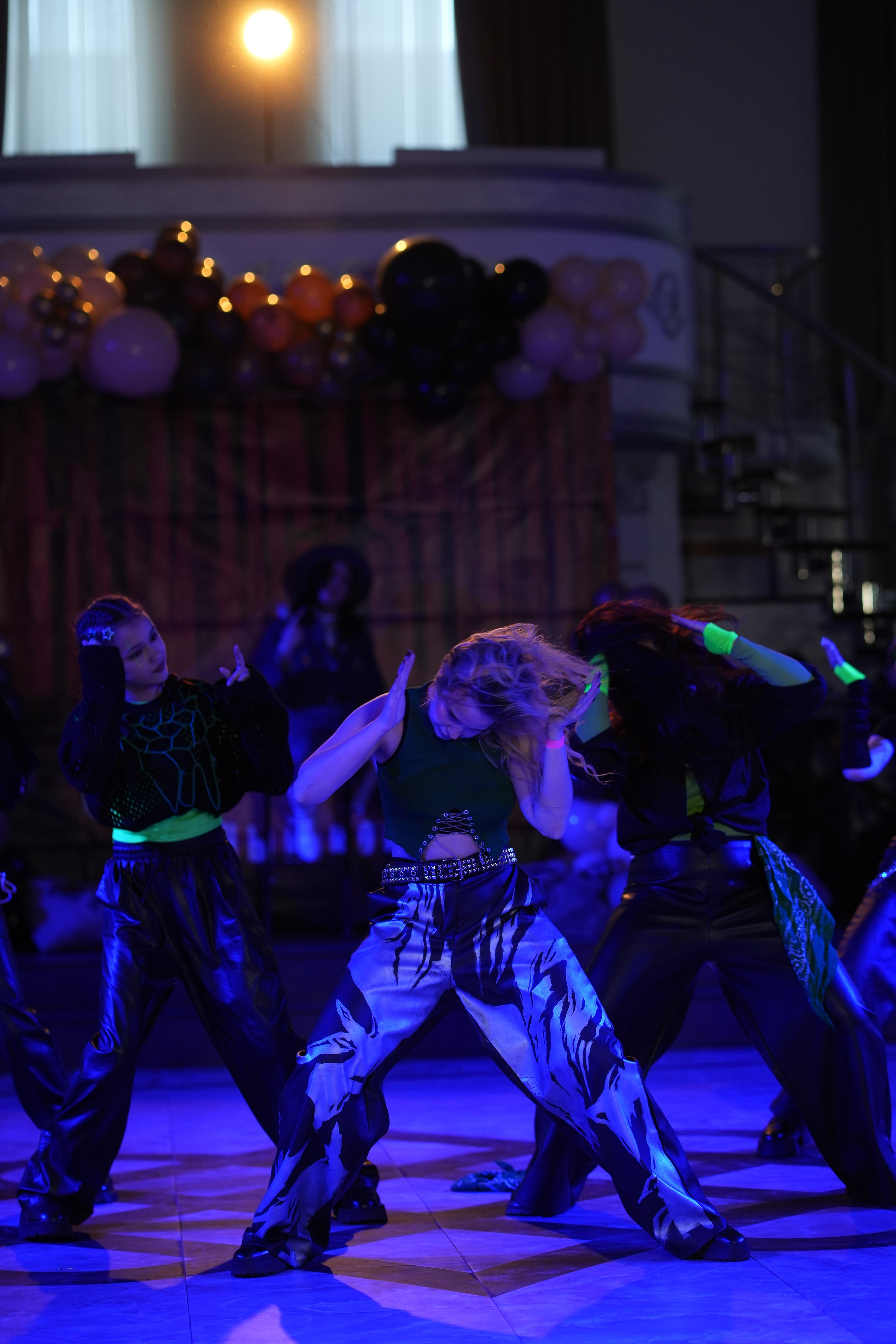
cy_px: 672
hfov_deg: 16.1
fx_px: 3173
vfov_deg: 23.9
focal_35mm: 85
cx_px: 448
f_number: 2.2
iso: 800
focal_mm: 85
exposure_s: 1/400
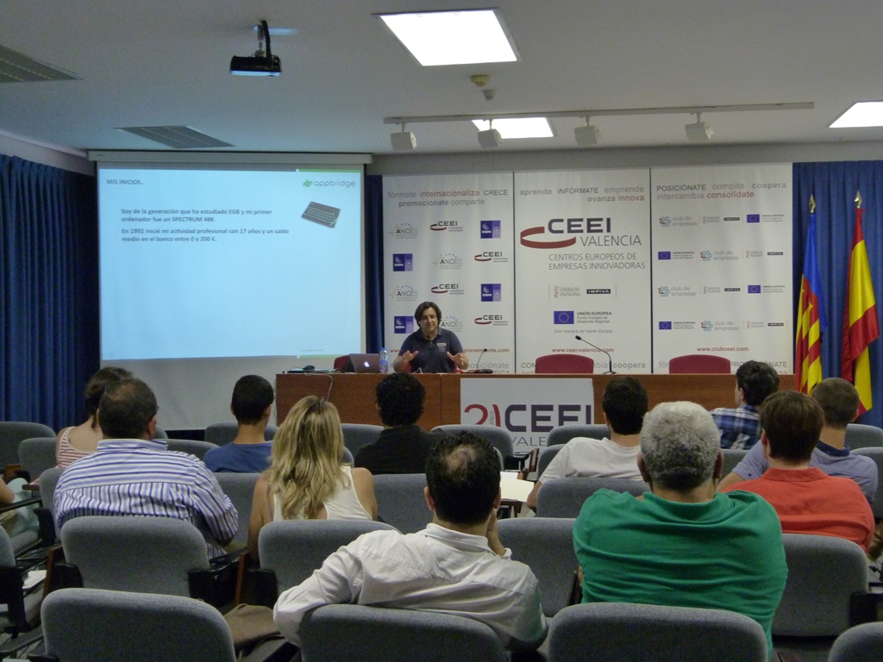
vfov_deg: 32.2
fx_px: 1148
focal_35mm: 45
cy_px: 331
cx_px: 442
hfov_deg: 42.1
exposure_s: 1/25
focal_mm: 8.1
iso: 400
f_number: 3.2
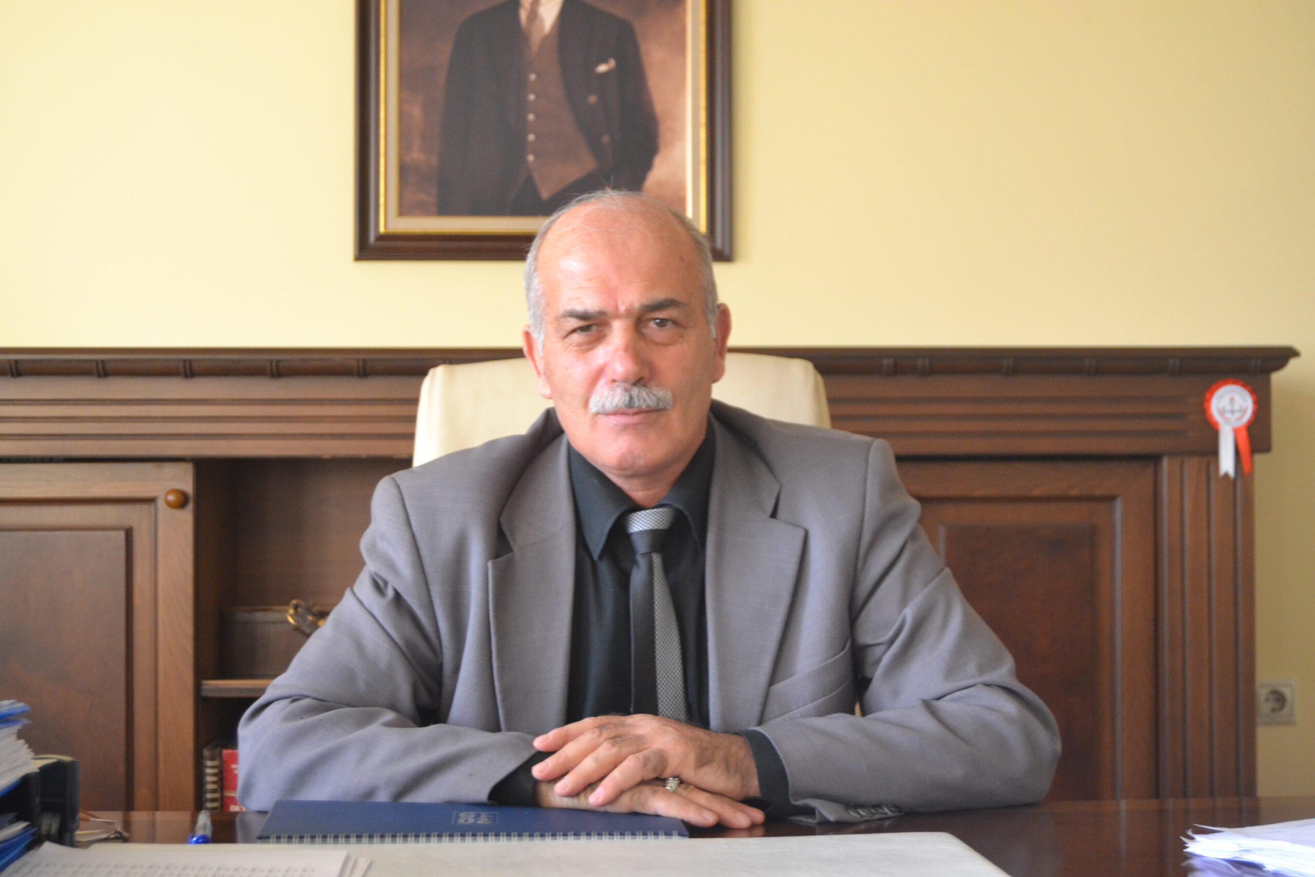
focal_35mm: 57
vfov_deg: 23.8
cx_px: 658
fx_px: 2082
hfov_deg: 35.1
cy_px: 438
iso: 1800
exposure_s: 1/60
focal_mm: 38
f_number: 4.8
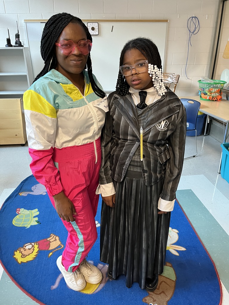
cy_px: 152
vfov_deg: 67.3
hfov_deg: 53.1
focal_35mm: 26
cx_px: 114
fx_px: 229
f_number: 1.6
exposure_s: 1/40
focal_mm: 5.1
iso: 500
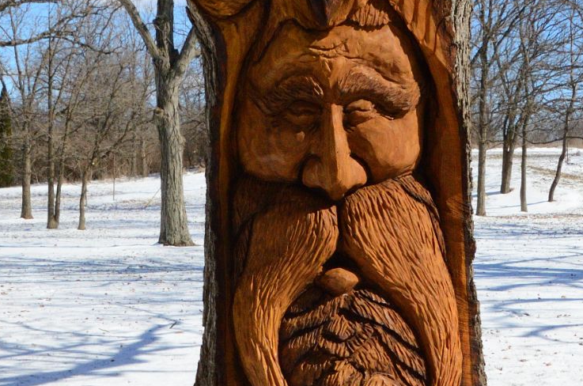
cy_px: 221
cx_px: 338
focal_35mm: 75
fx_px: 1212
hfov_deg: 27.0
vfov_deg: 18.1
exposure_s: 1/3200
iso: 1600
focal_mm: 18
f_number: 10
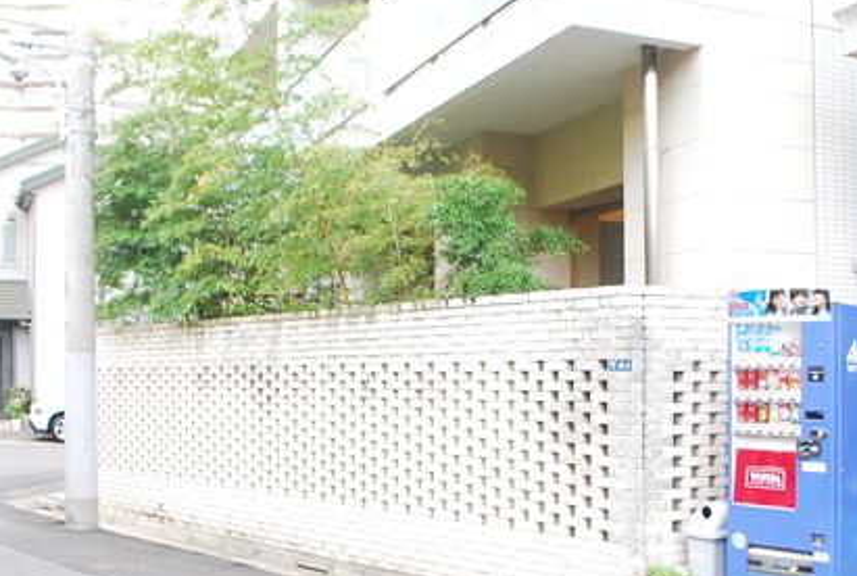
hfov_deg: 46.3
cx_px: 448
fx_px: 1002
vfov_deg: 31.9
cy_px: 353
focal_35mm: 42
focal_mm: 18
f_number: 4
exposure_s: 1/80
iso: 400
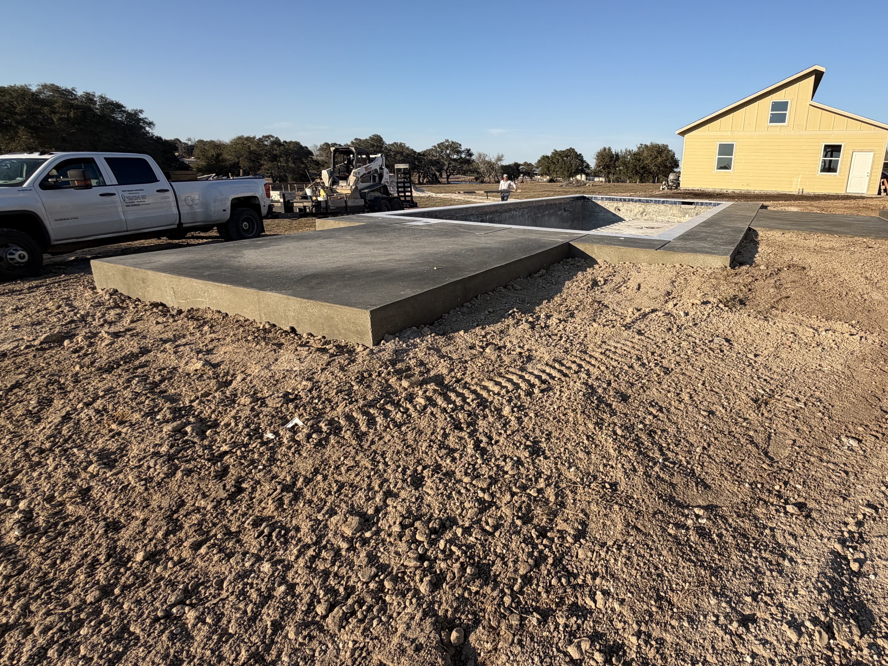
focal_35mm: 19
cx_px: 568
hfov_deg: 82.7
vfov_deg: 68.5
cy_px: 296
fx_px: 487
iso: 25
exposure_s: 1/770
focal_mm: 2.22
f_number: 2.2
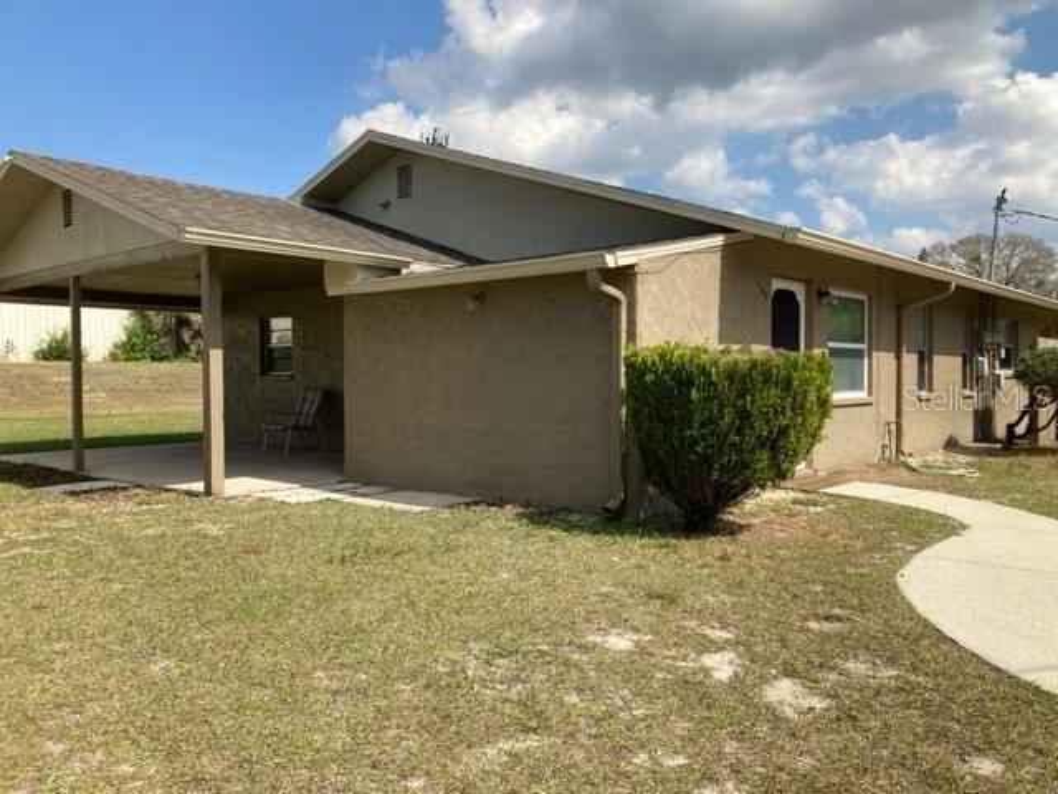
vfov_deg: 49.7
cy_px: 397
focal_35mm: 28
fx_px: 856
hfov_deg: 63.4
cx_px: 529
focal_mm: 3.99
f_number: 1.8
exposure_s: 1/2024
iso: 20
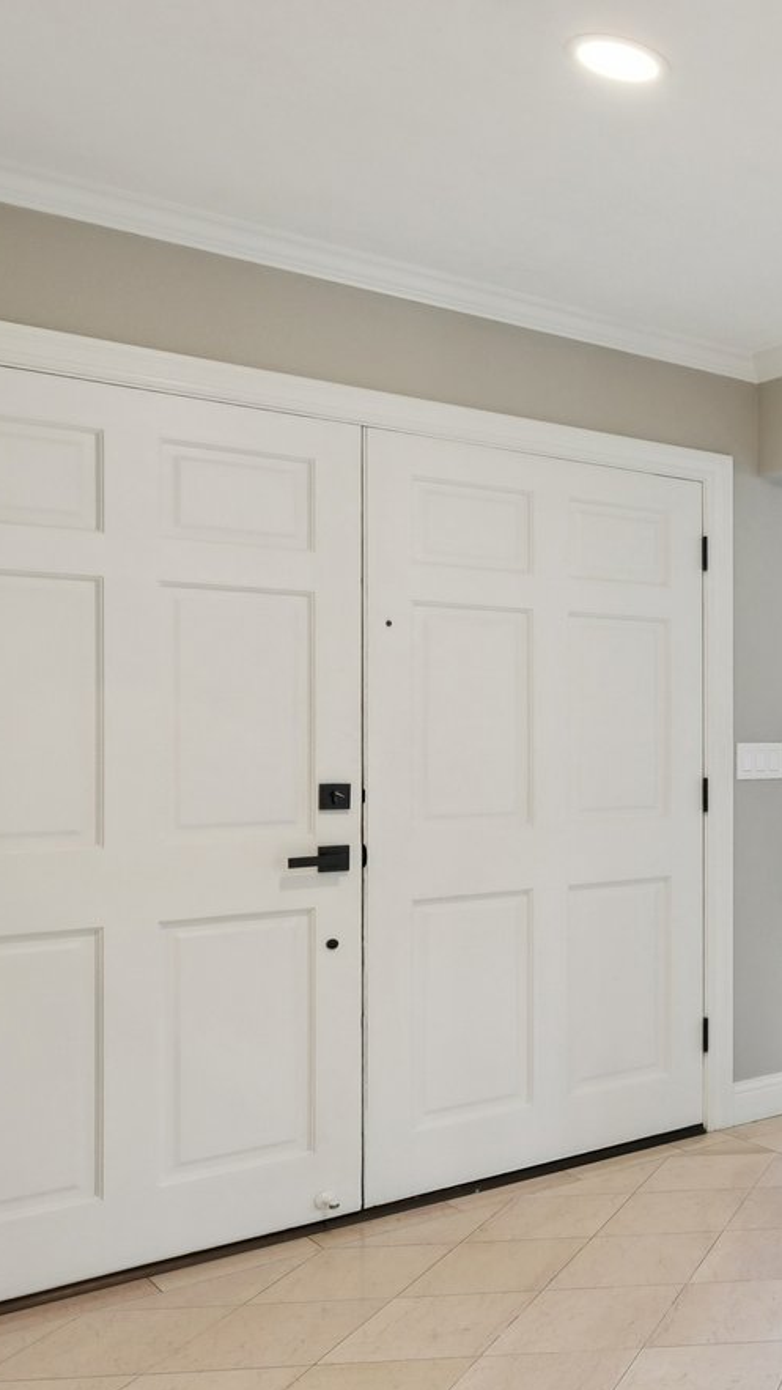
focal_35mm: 34
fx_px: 1253
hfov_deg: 25.1
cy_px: 733
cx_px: 1213
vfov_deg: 58.0
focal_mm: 14
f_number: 8
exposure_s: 1/40
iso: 640
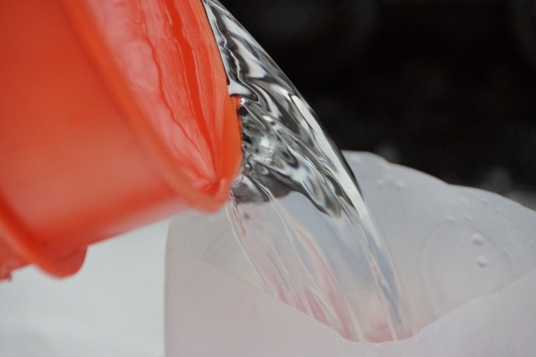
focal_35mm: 225
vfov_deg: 6.1
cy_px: 178
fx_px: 3349
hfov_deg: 9.2
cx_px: 268
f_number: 5.6
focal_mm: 150
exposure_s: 1/160
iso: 1600
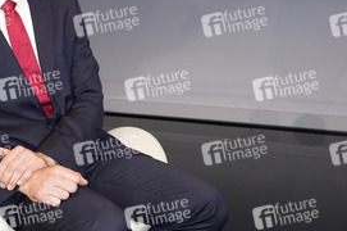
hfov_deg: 36.0
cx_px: 124
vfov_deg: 24.3
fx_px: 529
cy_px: 54
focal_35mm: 55
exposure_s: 1/160
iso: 2000
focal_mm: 33
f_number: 5.6
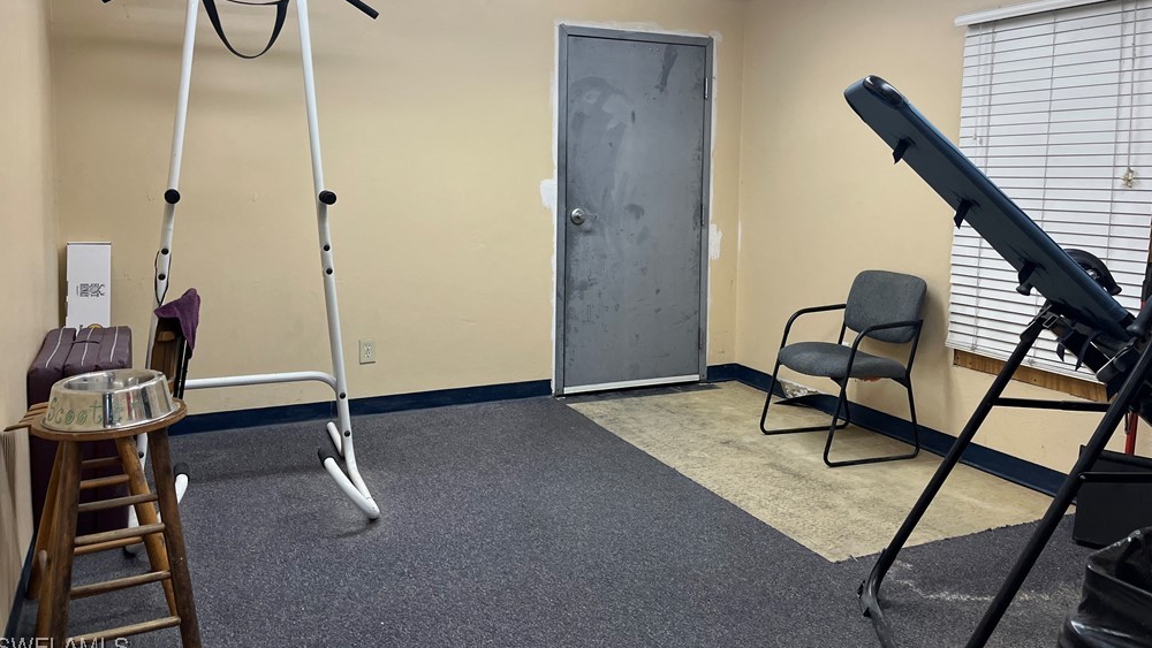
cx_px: 578
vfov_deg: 39.9
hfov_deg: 66.1
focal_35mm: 29
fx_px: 886
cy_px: 231
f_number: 1.6
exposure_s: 1/120
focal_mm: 5.1
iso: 100
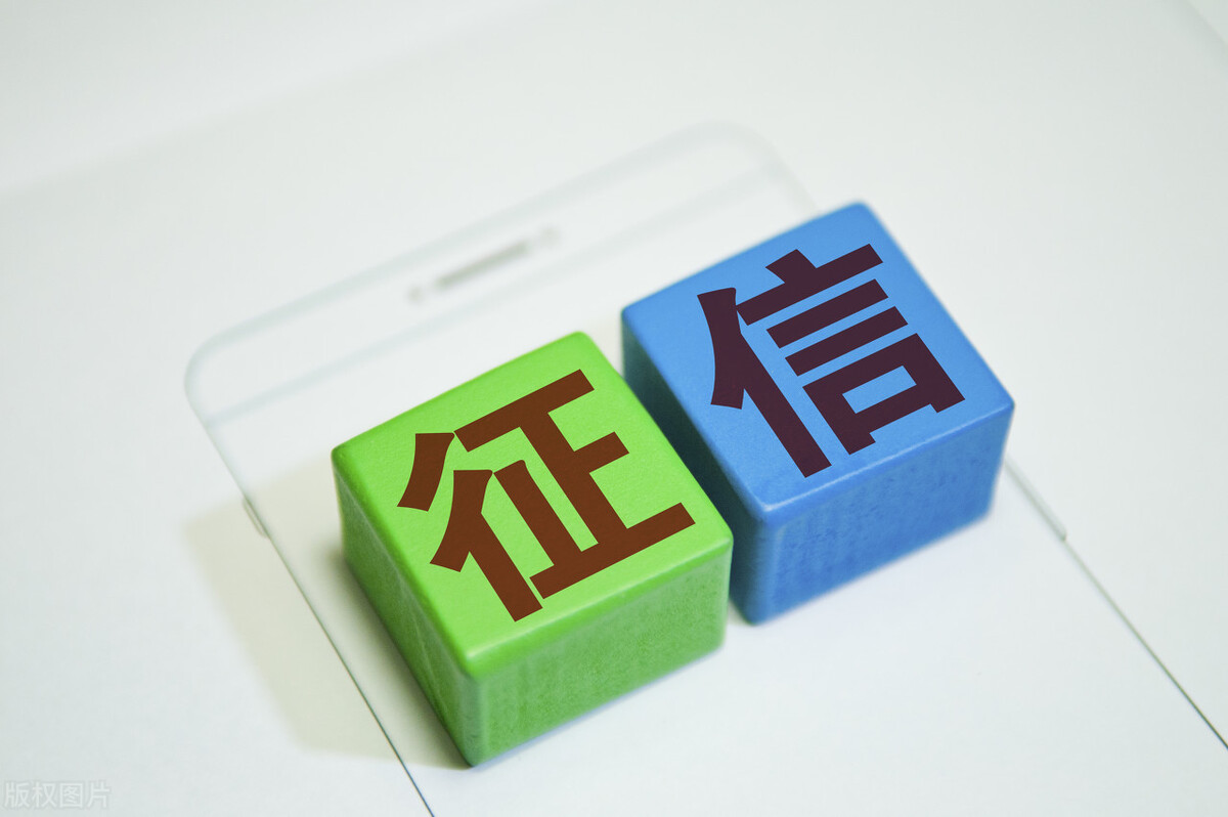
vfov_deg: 16.5
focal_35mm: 82
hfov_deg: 24.6
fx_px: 2812
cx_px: 614
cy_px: 408
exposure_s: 1/1000
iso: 640
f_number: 2.8
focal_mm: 55
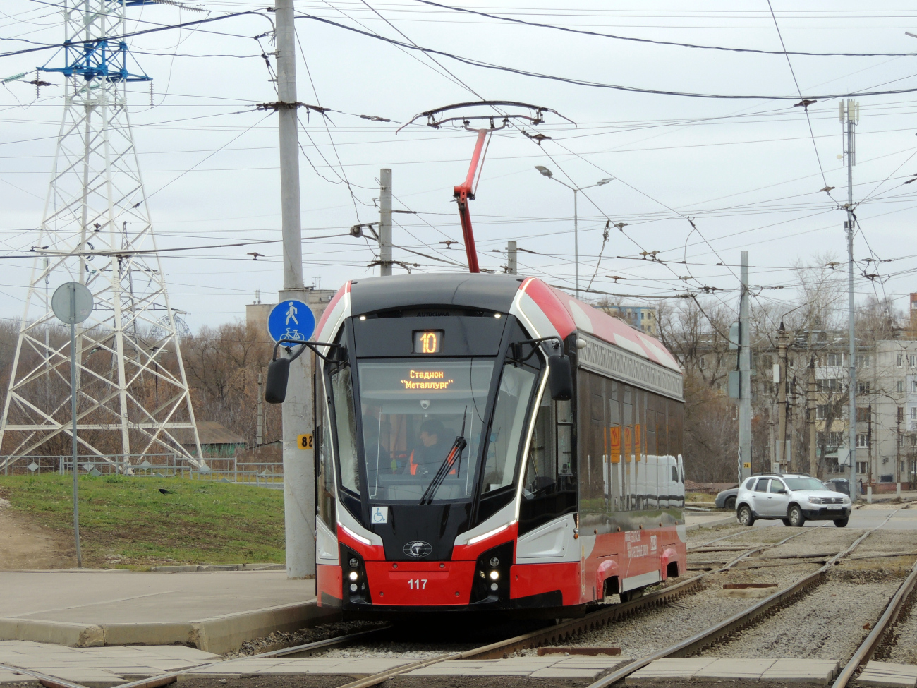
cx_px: 458
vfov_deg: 12.3
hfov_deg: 16.4
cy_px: 344
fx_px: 3179
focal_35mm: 120
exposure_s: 1/100
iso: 100
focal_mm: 21.4
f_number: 4.2
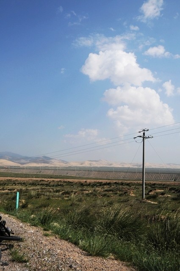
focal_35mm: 33
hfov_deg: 39.9
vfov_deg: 57.3
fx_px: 248
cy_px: 136
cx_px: 90
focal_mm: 22
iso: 200
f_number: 6.3
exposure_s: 1/2000
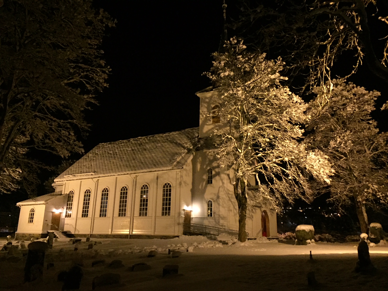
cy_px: 146
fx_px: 325
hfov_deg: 61.7
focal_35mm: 29
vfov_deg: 48.2
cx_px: 194
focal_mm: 4.15
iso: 320
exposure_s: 1/17
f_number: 2.2
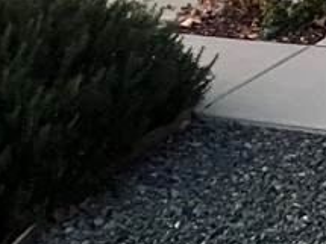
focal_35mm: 62
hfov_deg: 22.5
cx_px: 543
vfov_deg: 17.2
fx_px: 584
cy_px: -246
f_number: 1.8
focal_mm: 1.57
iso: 800
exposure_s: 1/40
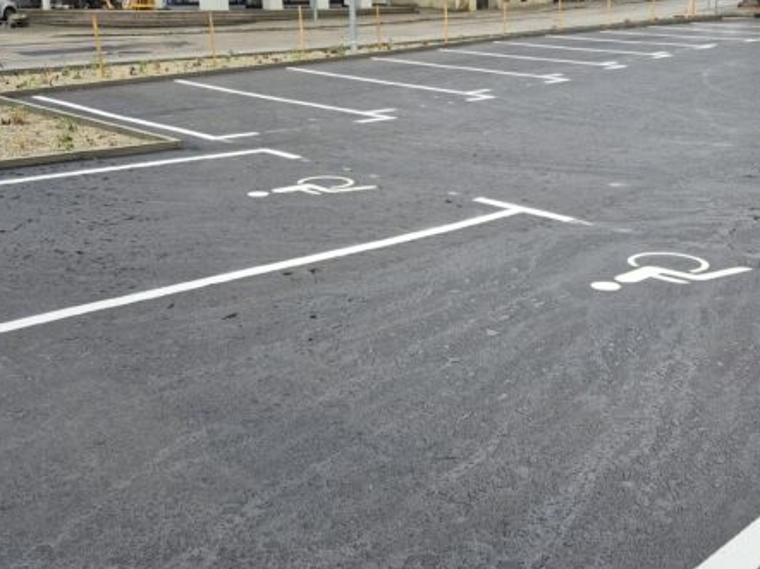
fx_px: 878
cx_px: 449
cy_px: 270
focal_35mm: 40
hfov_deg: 46.6
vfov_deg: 35.9
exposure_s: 1/180
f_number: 1.8
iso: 64
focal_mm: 5.4
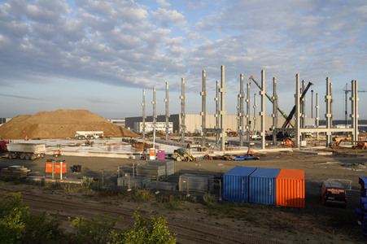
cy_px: 122
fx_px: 285
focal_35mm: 28
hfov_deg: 65.5
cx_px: 184
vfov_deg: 46.3
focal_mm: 28
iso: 320
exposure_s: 1/200
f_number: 11
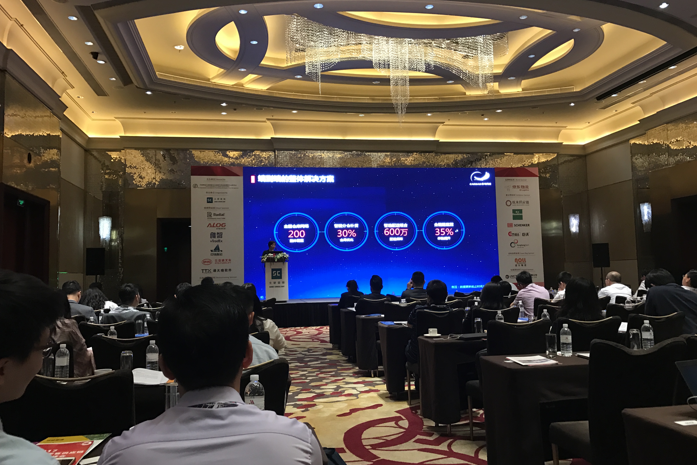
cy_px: 226
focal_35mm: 30
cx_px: 346
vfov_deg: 43.6
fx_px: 581
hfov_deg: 61.9
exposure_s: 1/17
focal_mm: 3.99
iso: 64
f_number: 1.8
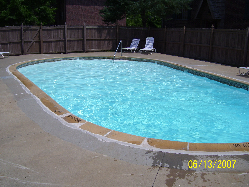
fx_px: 266
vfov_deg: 38.7
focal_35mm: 37
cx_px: 124
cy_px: 94
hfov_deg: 50.1
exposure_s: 1/1500
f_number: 4.8
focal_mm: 6
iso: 80
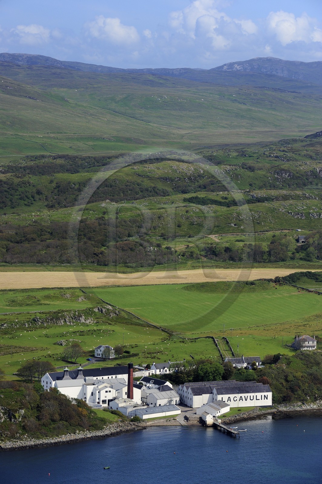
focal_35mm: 135
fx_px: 1814
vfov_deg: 15.2
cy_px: 242
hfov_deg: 10.1
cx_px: 161
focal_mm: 135
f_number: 10
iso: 400
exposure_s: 1/800
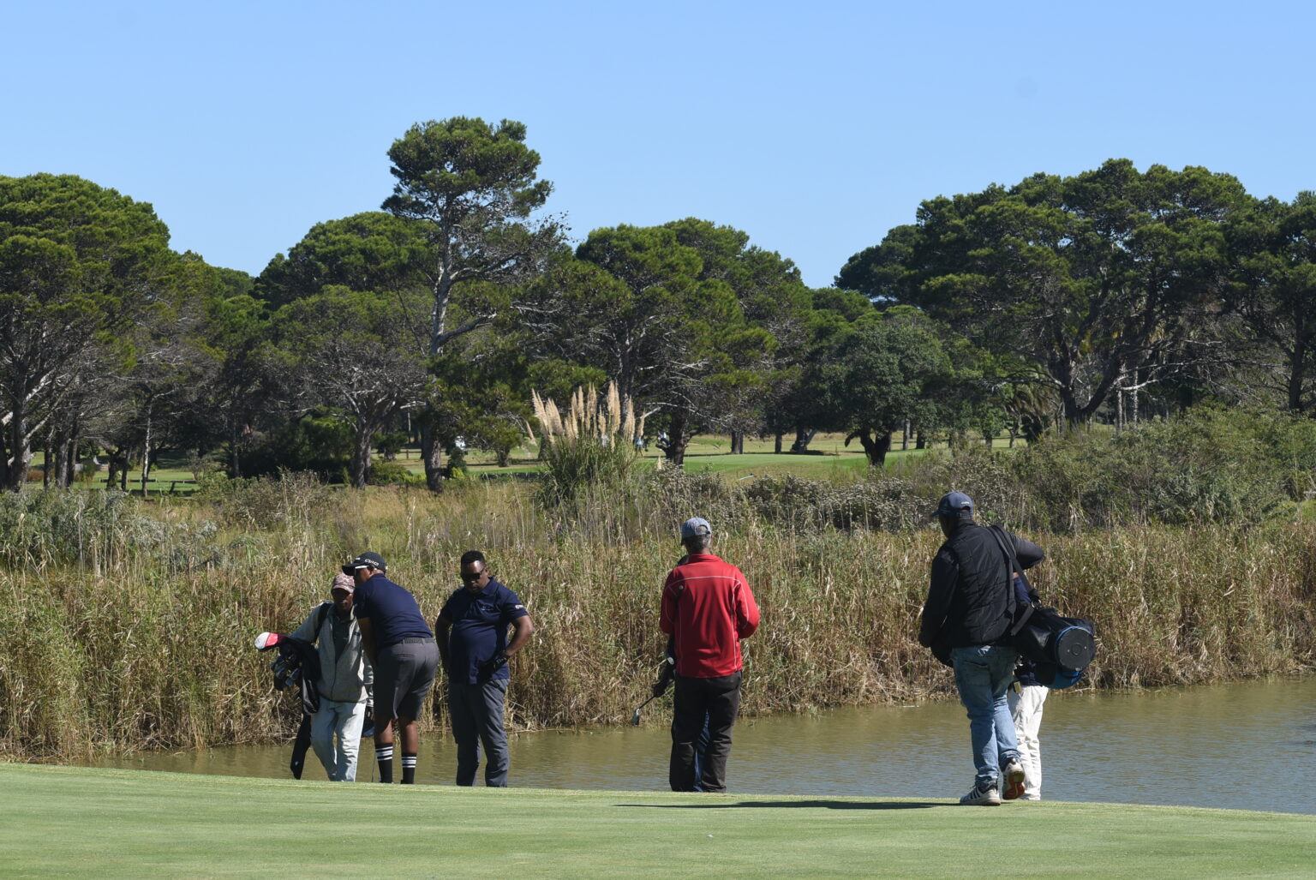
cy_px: 440
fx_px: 4500
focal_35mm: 123
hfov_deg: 16.6
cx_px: 658
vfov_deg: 11.2
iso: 100
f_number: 9
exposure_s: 1/250
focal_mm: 82
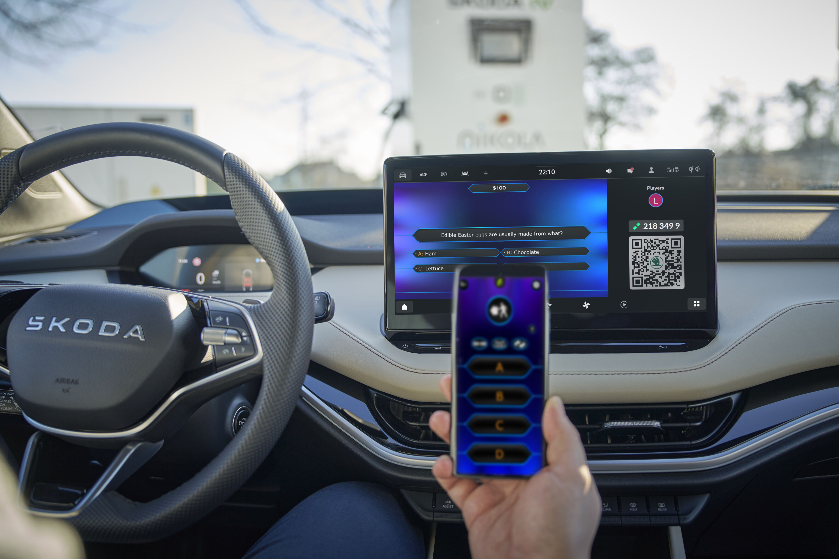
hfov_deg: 54.4
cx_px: 420
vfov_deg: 37.8
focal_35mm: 35
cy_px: 280
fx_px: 816
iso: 100
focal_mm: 35
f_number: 2.8
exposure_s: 1/200
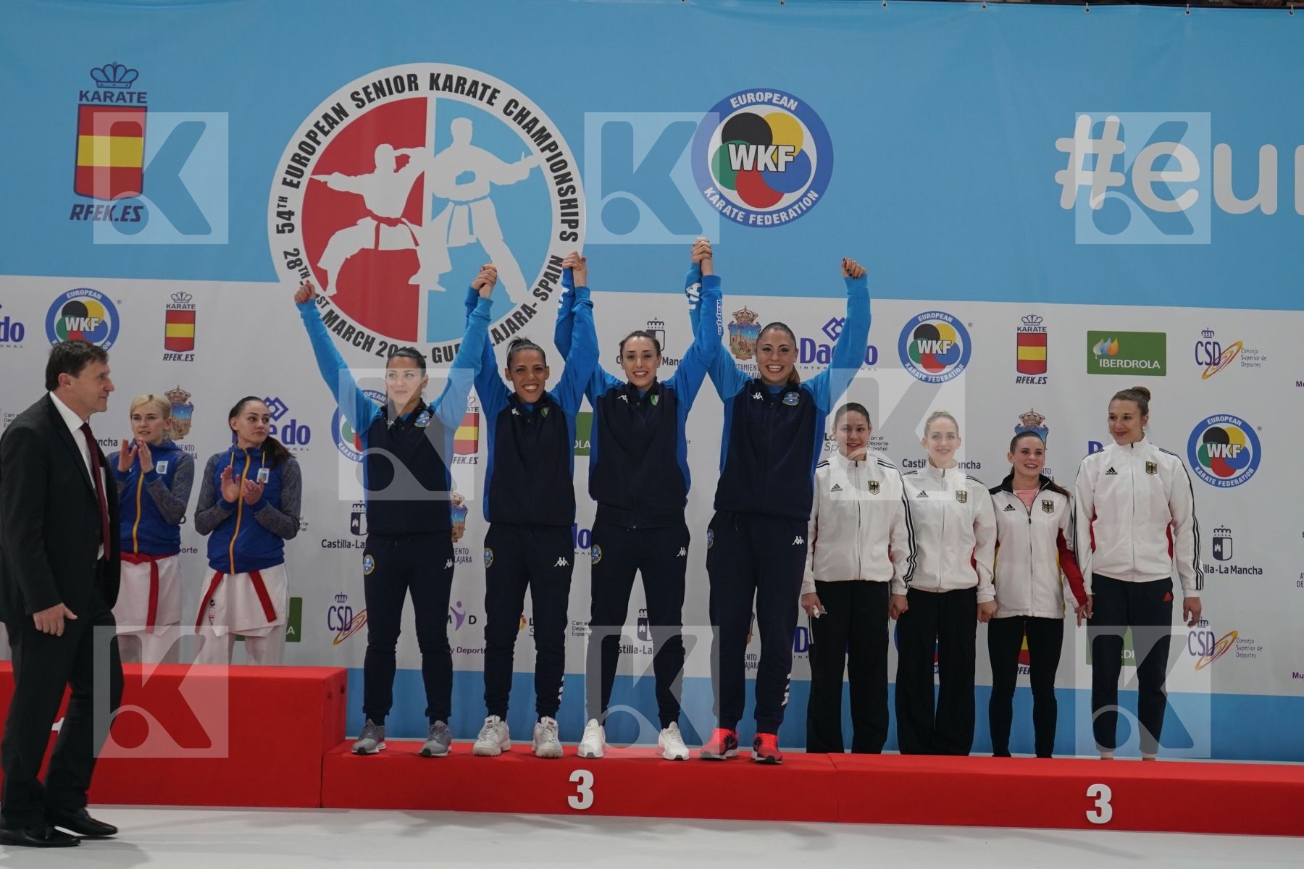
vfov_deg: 26.0
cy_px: 434
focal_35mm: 52
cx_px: 652
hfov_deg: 38.2
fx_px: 1883
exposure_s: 1/250
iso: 800
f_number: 2.8
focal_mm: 35
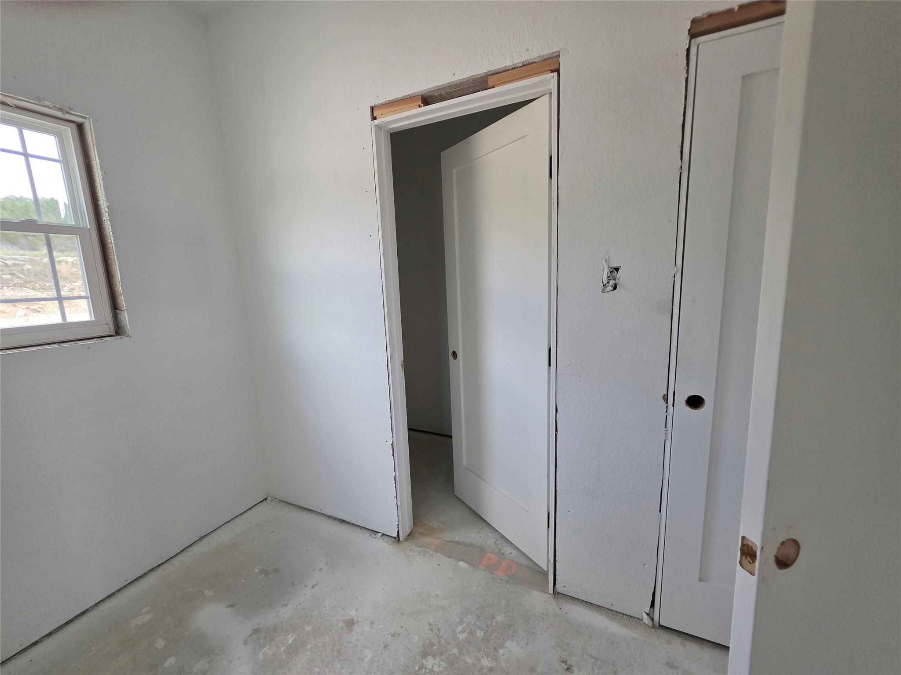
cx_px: 450
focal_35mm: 13
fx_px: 338
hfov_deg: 106.2
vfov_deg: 89.9
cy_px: 338
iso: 500
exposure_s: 1/359
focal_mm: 2.2
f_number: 1.9
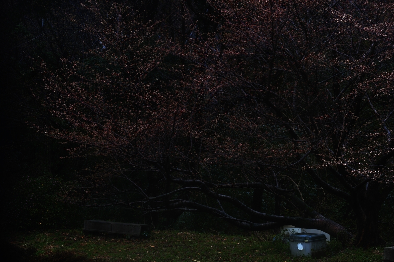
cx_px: 197
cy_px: 131
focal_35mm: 152
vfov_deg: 9.0
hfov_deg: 13.5
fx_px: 1663
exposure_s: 1/80
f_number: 5.4
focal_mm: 101.2
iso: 640
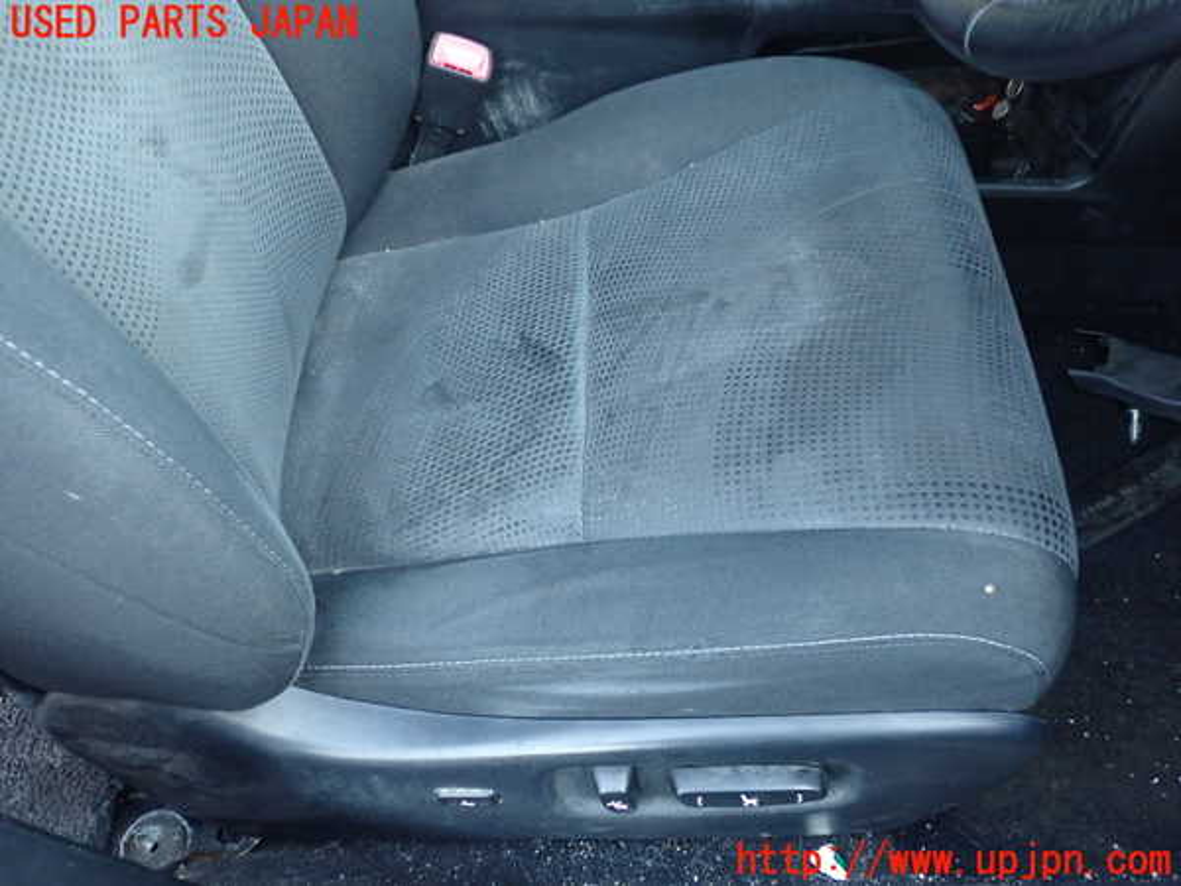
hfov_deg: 60.0
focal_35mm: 30
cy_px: 443
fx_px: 1024
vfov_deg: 46.8
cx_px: 590
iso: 640
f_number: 2.3
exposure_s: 1/30
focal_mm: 5.4
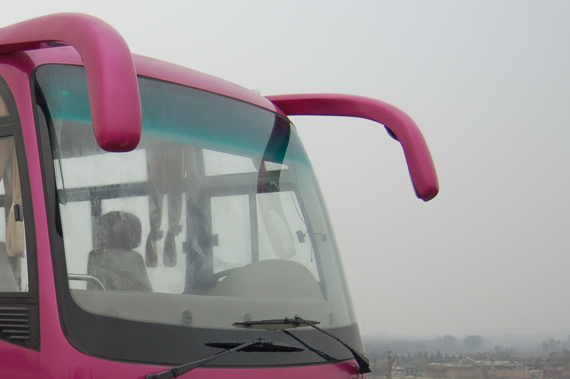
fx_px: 1107
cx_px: -1
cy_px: 320
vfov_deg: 19.2
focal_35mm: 70
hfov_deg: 27.2
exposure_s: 1/125
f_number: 4
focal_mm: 22
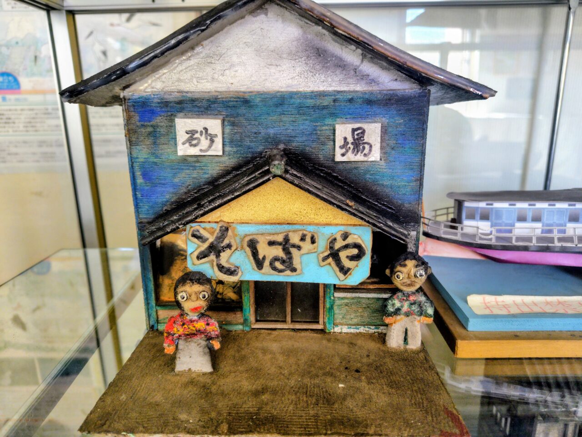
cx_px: 291
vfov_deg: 58.9
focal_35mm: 23
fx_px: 387
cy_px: 218
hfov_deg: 73.9
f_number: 1.9
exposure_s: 1/60
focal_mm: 5.6
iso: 260
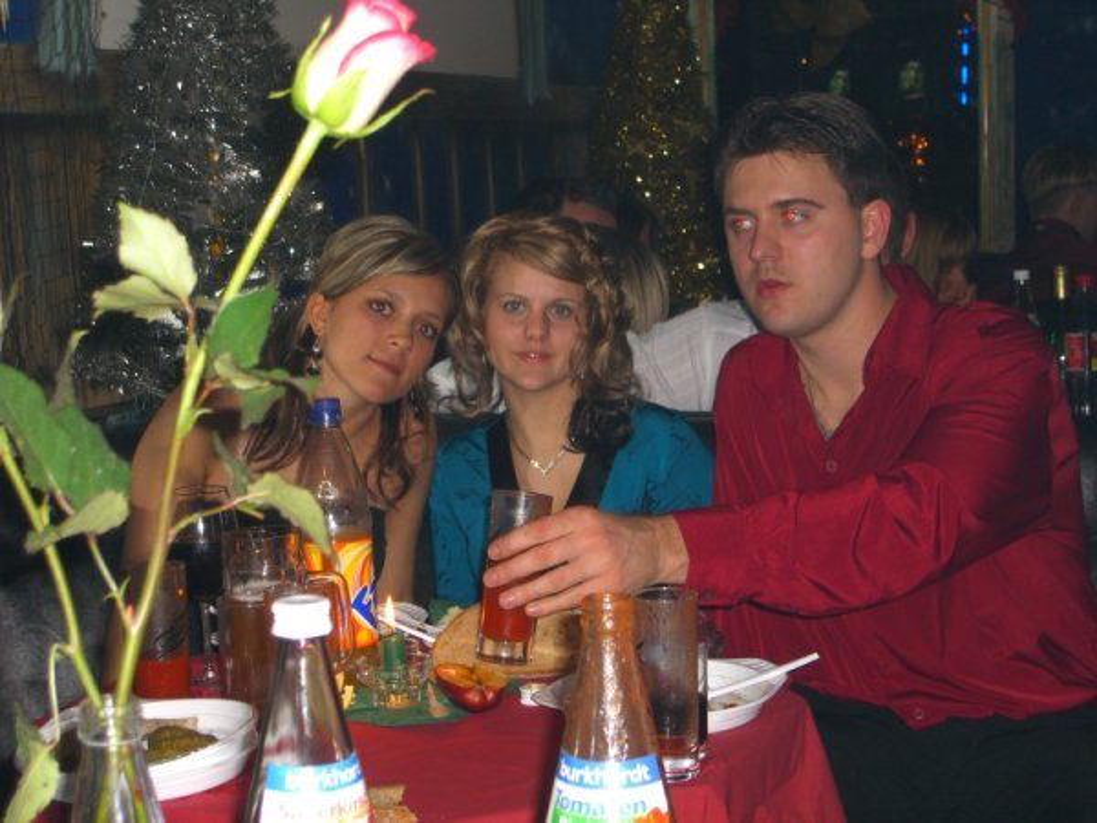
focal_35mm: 68
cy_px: 412
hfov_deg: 28.6
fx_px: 2155
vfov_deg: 21.6
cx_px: 548
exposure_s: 1/60
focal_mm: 14.2
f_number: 4
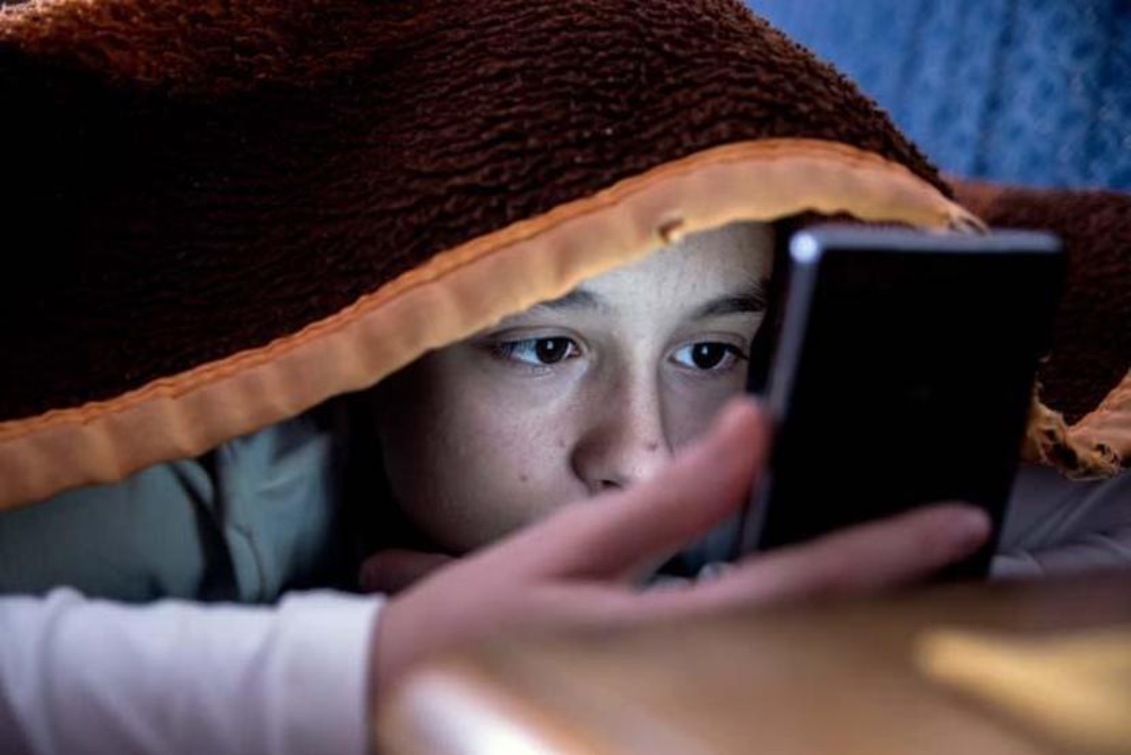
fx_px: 1760
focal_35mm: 56
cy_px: 378
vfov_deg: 24.2
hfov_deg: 35.6
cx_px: 566
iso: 640
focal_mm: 56
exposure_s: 1/60
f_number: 3.2
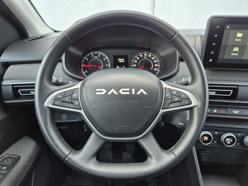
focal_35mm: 23
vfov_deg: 58.9
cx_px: 124
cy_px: 93
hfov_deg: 73.9
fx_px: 165
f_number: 1.8
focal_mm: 5.4
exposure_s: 1/100
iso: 200
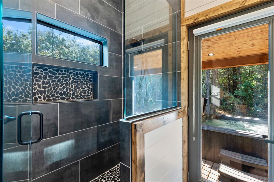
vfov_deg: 73.6
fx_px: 122
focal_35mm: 16
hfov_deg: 96.8
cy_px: 91
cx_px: 137
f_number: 7.1
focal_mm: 16
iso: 400
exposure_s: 1/2
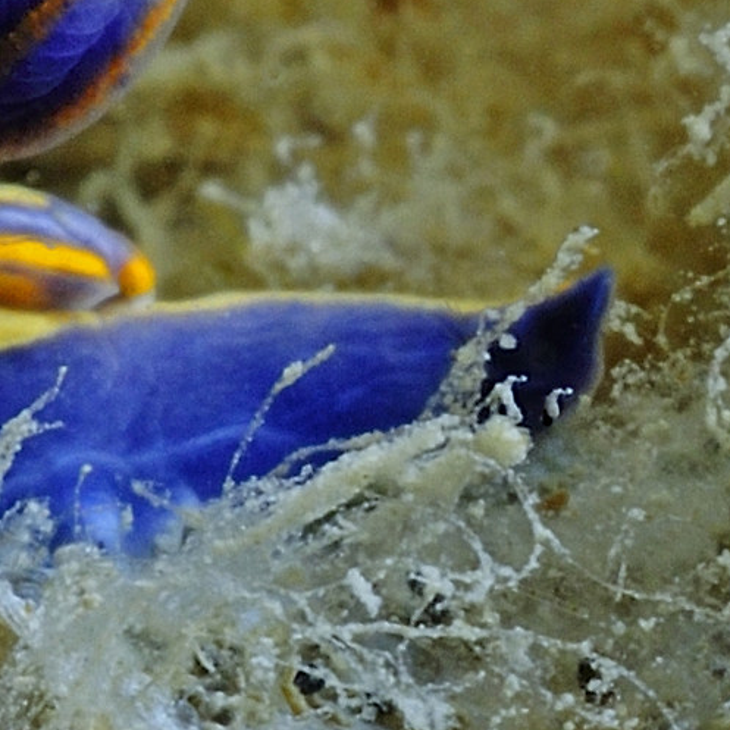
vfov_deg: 7.1
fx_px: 5869
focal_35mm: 246
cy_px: 367
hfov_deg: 6.8
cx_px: -846
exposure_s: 1/200
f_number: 25
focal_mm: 40
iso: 200
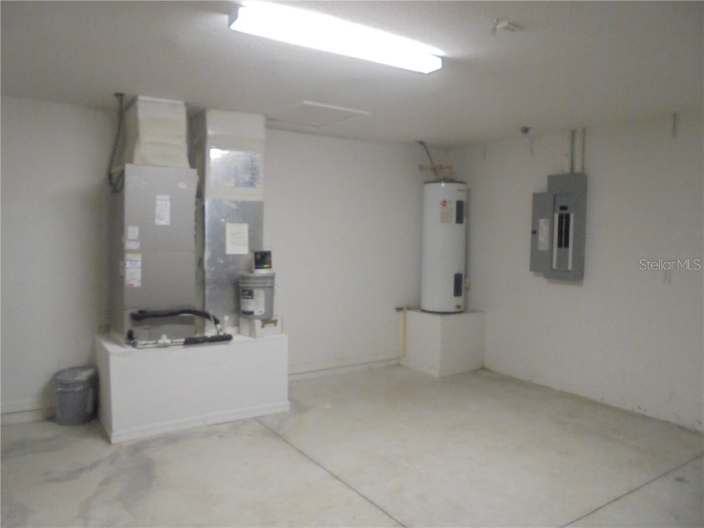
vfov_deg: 53.1
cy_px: 264
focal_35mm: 26
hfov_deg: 67.3
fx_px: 529
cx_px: 352
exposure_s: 1/40
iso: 500
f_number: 3.5
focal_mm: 4.6
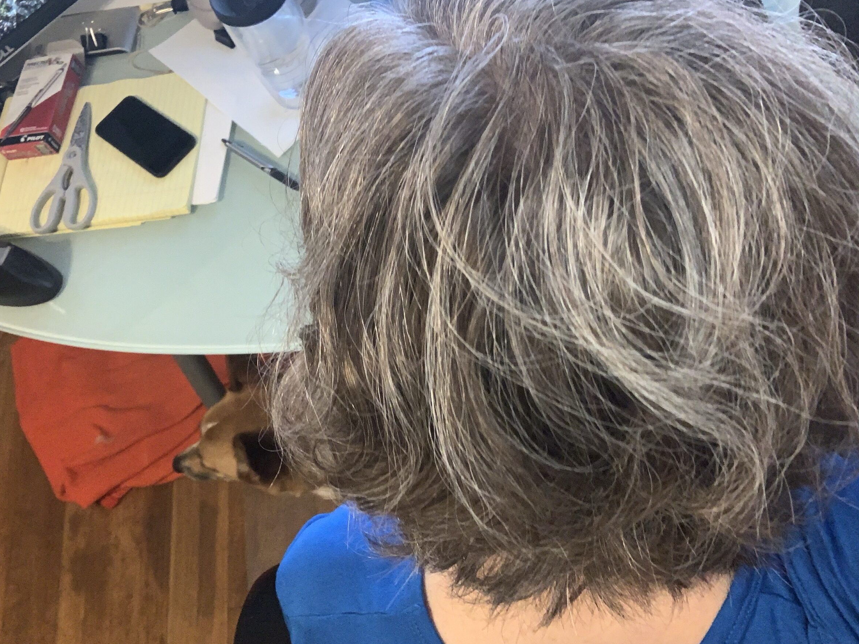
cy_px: 325
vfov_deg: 40.7
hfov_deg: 52.6
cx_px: 390
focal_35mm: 35
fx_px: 868
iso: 125
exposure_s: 1/40
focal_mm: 2.87
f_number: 2.2
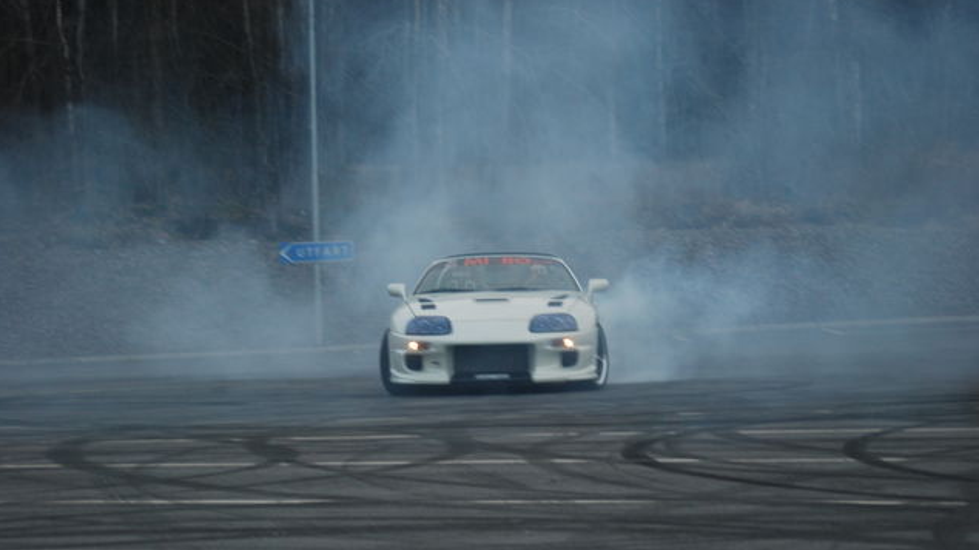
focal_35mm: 127
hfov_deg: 16.9
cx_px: 489
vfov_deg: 9.5
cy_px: 277
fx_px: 3296
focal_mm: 80
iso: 400
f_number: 5.6
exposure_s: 1/80
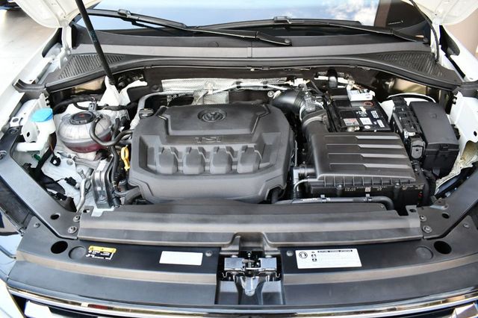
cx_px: 239
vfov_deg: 47.9
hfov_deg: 67.4
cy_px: 159
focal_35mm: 27
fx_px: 358
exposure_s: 1/250
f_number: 3.5
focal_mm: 18
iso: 640
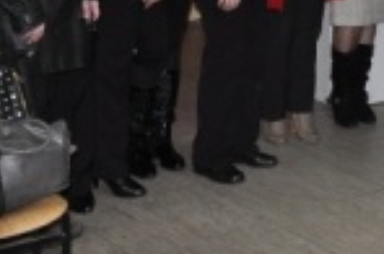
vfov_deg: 11.2
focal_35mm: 118
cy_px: -111
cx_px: 498
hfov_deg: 16.4
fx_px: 1256
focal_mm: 26
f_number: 4
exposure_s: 1/60
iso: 800
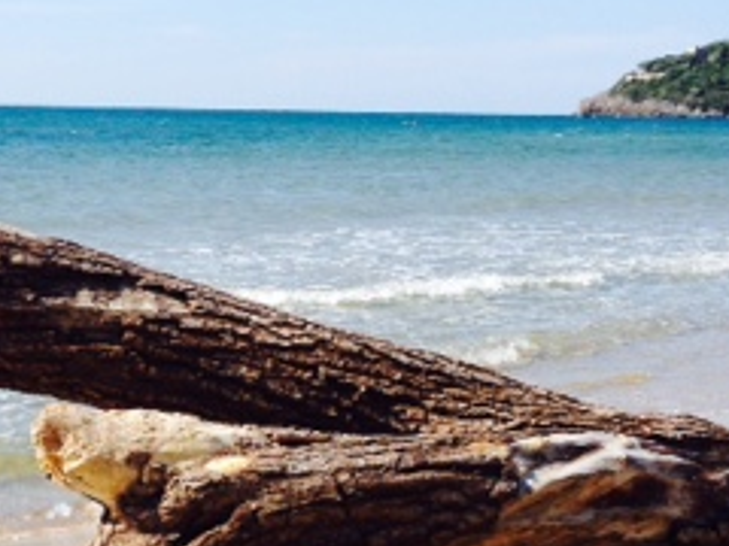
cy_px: 431
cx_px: 240
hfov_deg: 22.2
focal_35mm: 88
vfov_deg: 16.7
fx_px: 1853
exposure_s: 1/1506
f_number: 2.4
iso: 50
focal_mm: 4.12
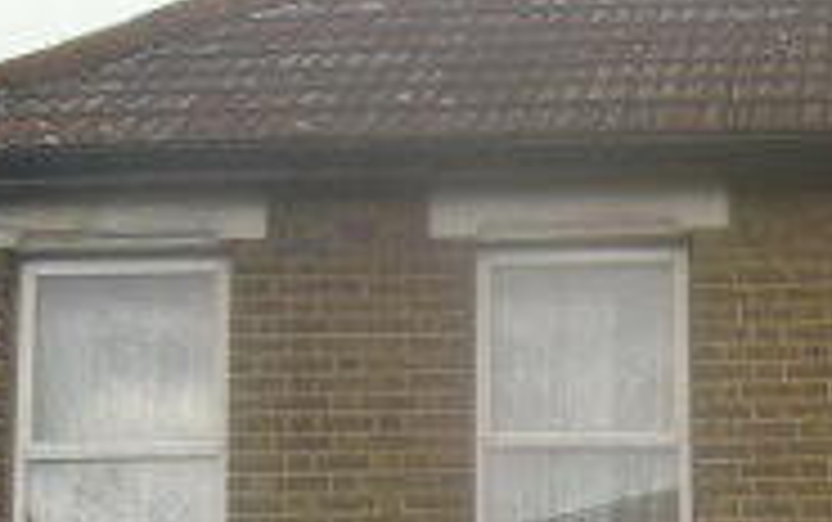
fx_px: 2950
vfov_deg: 9.9
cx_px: 1176
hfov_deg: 15.1
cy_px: 718
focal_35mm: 130
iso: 100
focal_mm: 8
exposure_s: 1/370
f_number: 4.7
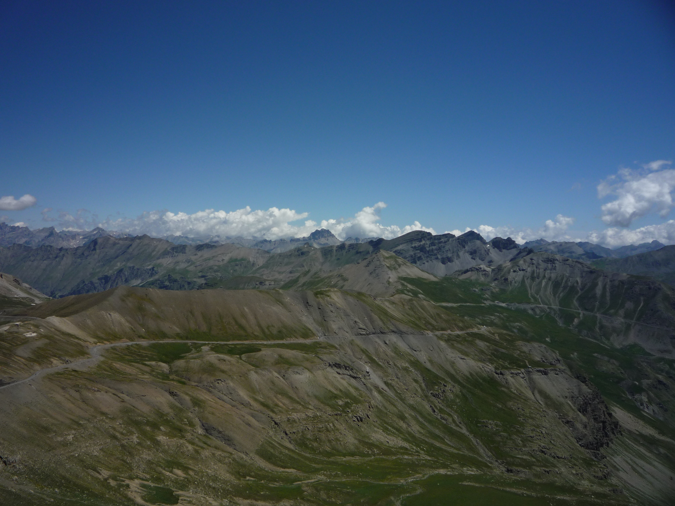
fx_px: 585
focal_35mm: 30
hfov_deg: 60.0
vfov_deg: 46.8
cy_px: 253
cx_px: 338
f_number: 5.6
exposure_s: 1/1000
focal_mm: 5.2
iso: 100
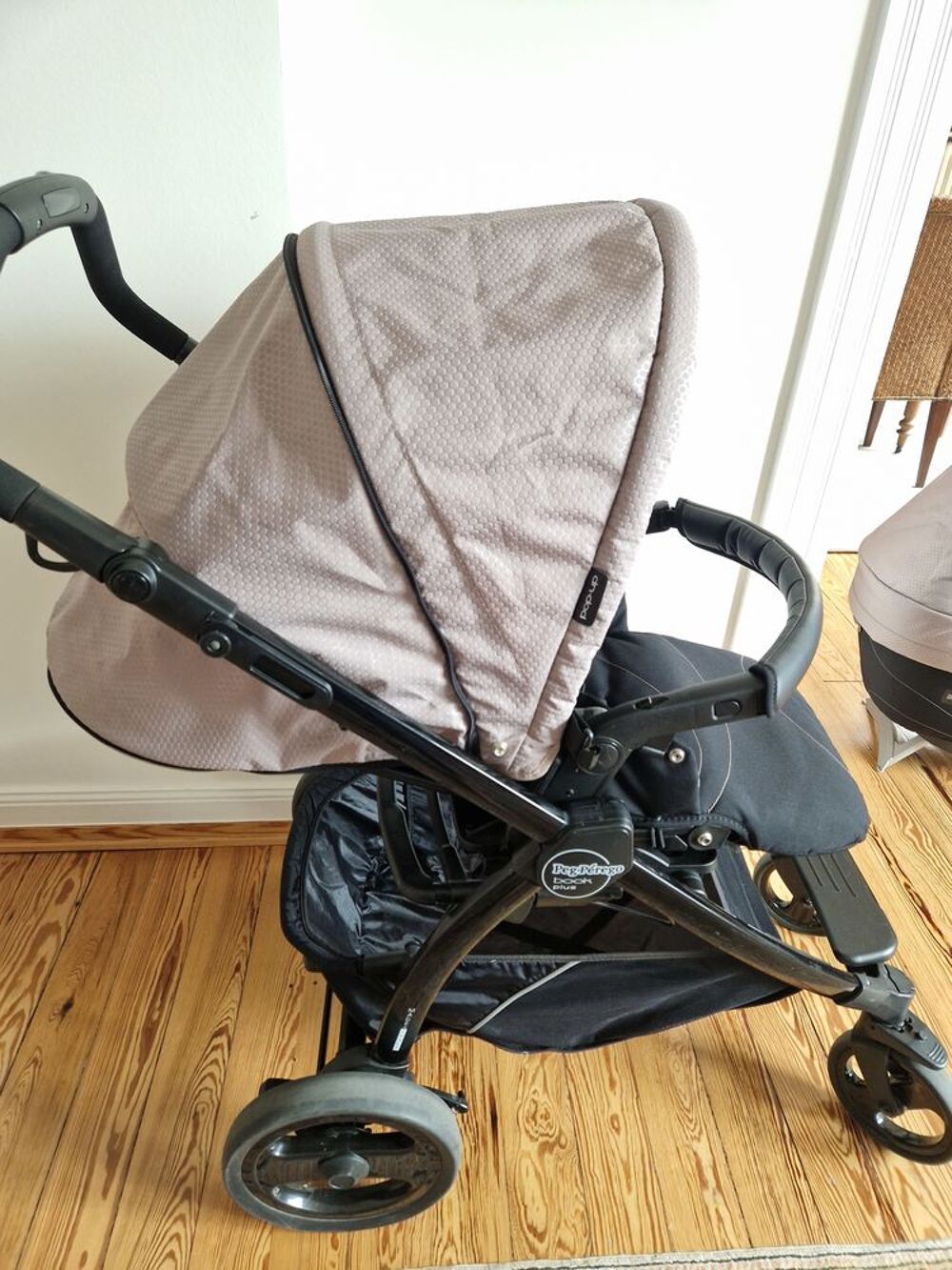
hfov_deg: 58.9
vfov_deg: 73.9
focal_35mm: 23
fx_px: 843
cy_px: 635
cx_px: 476
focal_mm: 5.4
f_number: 1.8
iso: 500
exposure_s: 1/100
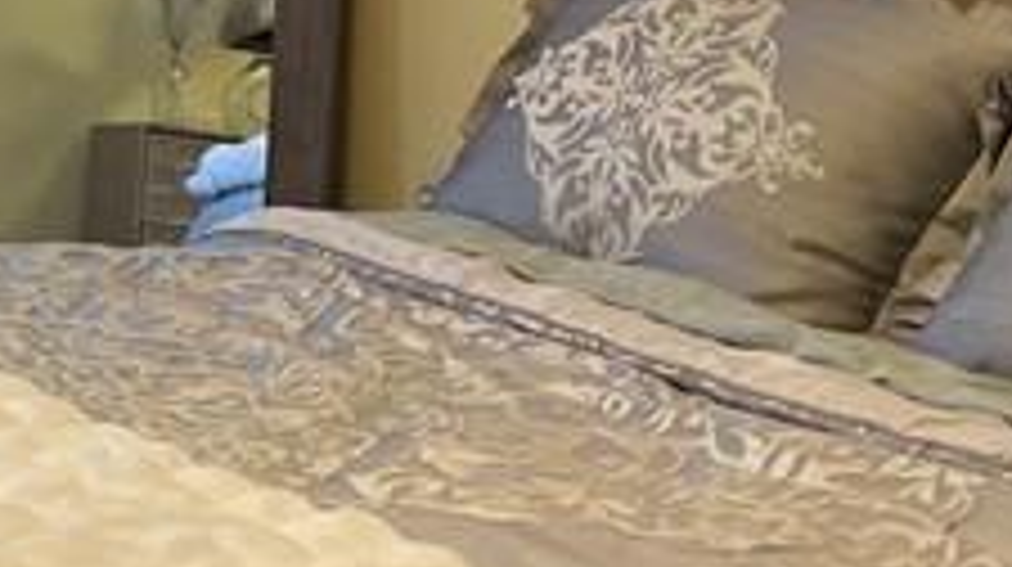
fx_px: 3458
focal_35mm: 129
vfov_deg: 9.3
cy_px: -108
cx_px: -832
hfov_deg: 14.5
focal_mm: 4.2
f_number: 1.6
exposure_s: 1/120
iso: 125
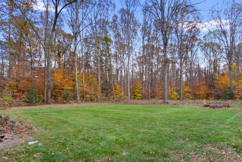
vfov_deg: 59.0
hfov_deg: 81.1
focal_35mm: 21
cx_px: 127
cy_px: 98
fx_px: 141
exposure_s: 1/160
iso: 500
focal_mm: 17
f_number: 4
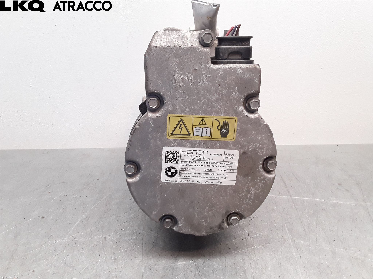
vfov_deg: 49.7
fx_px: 302
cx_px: 186
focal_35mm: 28
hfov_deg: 63.4
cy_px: 140
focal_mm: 2.91
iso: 100
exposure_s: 1/100
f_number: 1.9
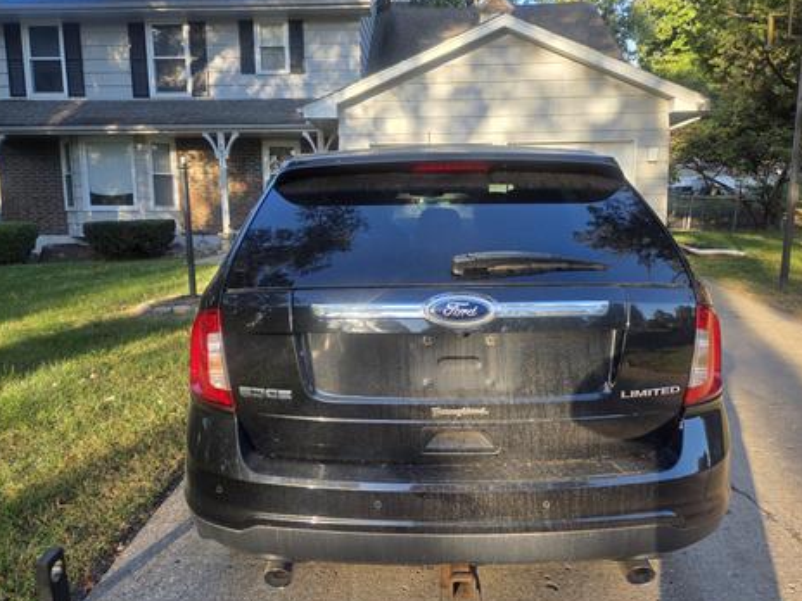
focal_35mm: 25
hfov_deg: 69.4
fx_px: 579
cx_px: 417
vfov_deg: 54.9
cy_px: 288
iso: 80
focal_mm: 5.4
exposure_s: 1/761
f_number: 1.8
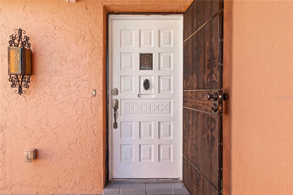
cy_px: 98
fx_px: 195
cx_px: 146
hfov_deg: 73.8
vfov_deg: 53.1
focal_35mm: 24
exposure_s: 1/25
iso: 250
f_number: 8
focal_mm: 24
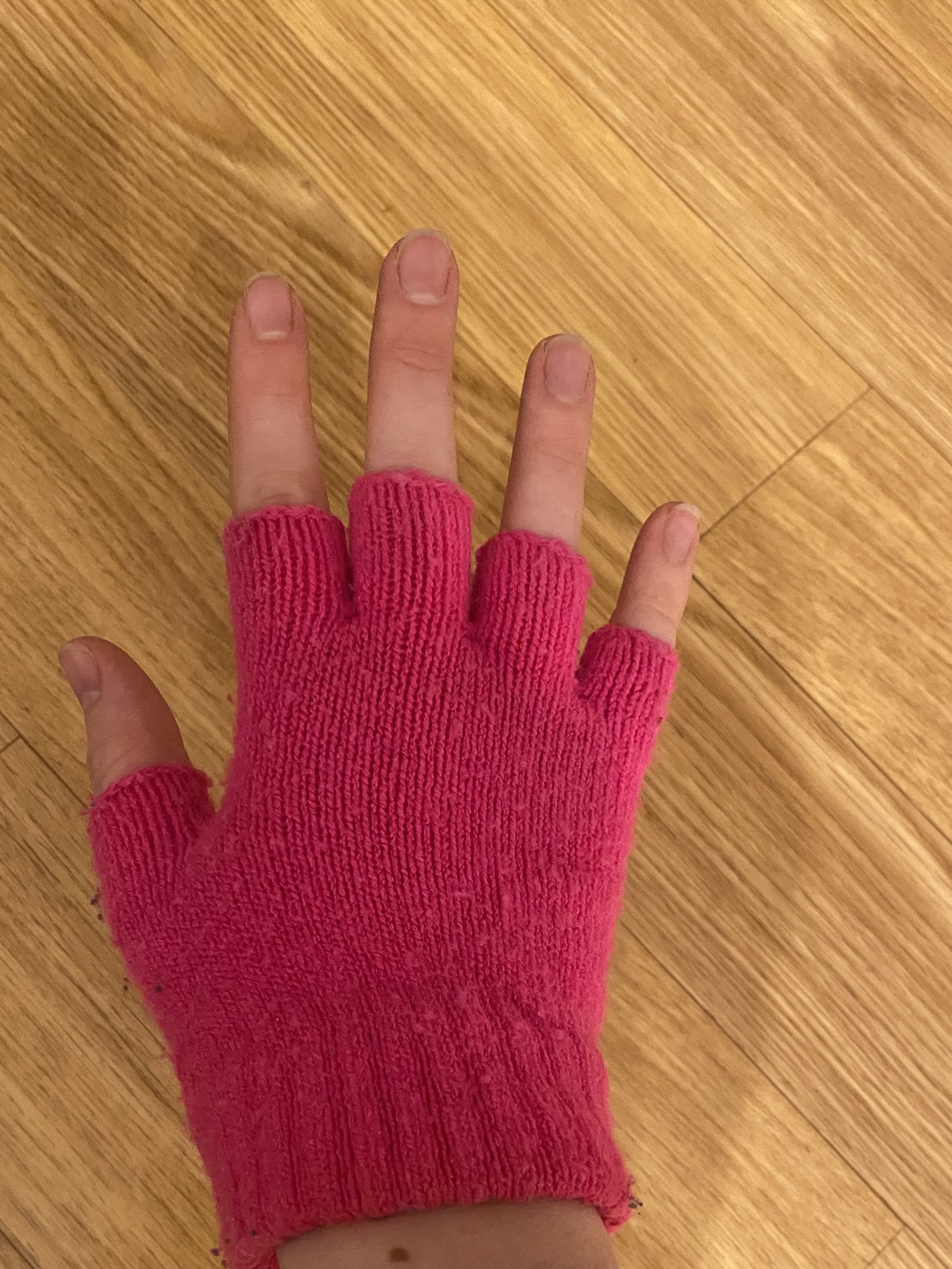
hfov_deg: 40.7
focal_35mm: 35
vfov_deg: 51.7
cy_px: 841
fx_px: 1283
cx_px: 446
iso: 400
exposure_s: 1/50
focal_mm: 4.25
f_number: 1.8
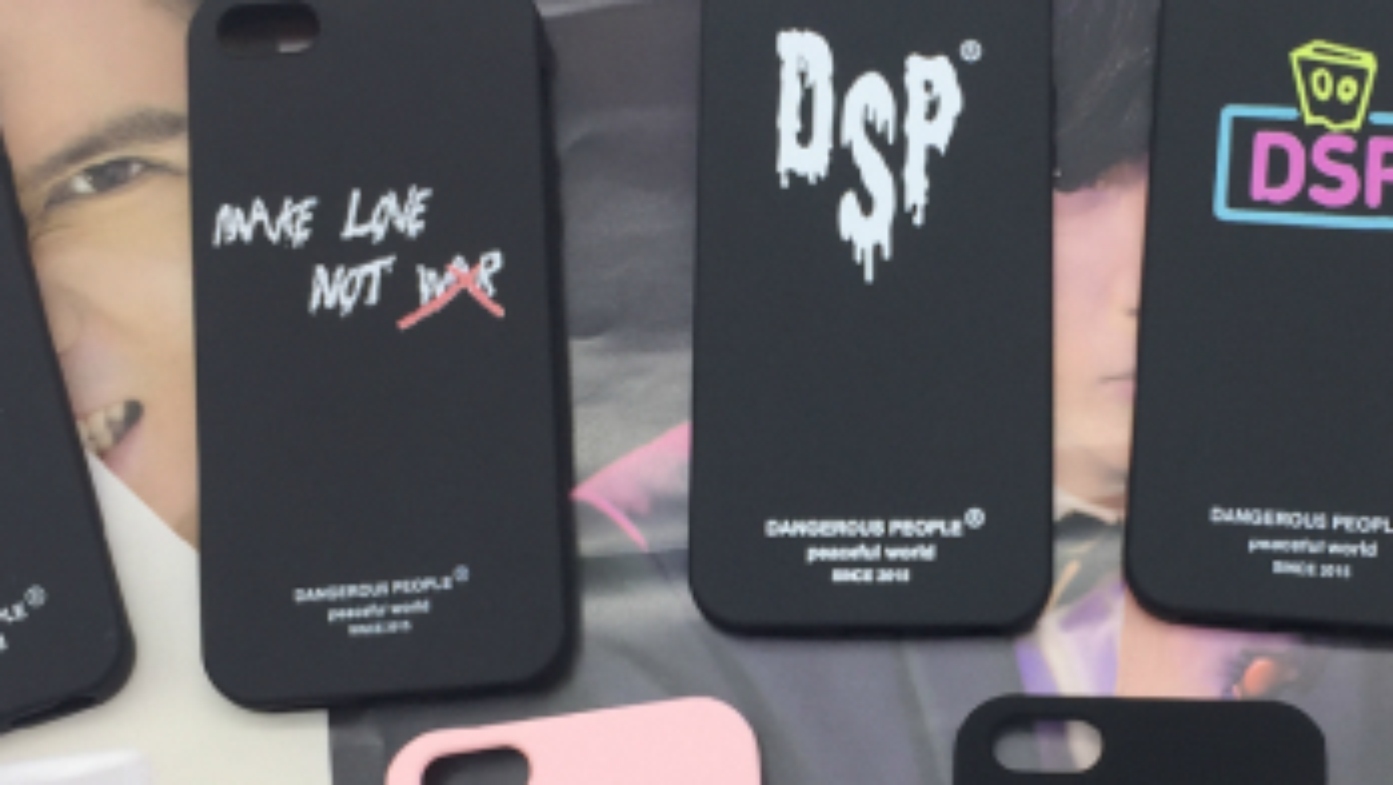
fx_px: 2512
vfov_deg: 17.5
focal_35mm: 68
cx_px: 997
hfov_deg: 30.6
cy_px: 681
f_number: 2.2
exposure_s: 1/100
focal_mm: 4.15
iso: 32
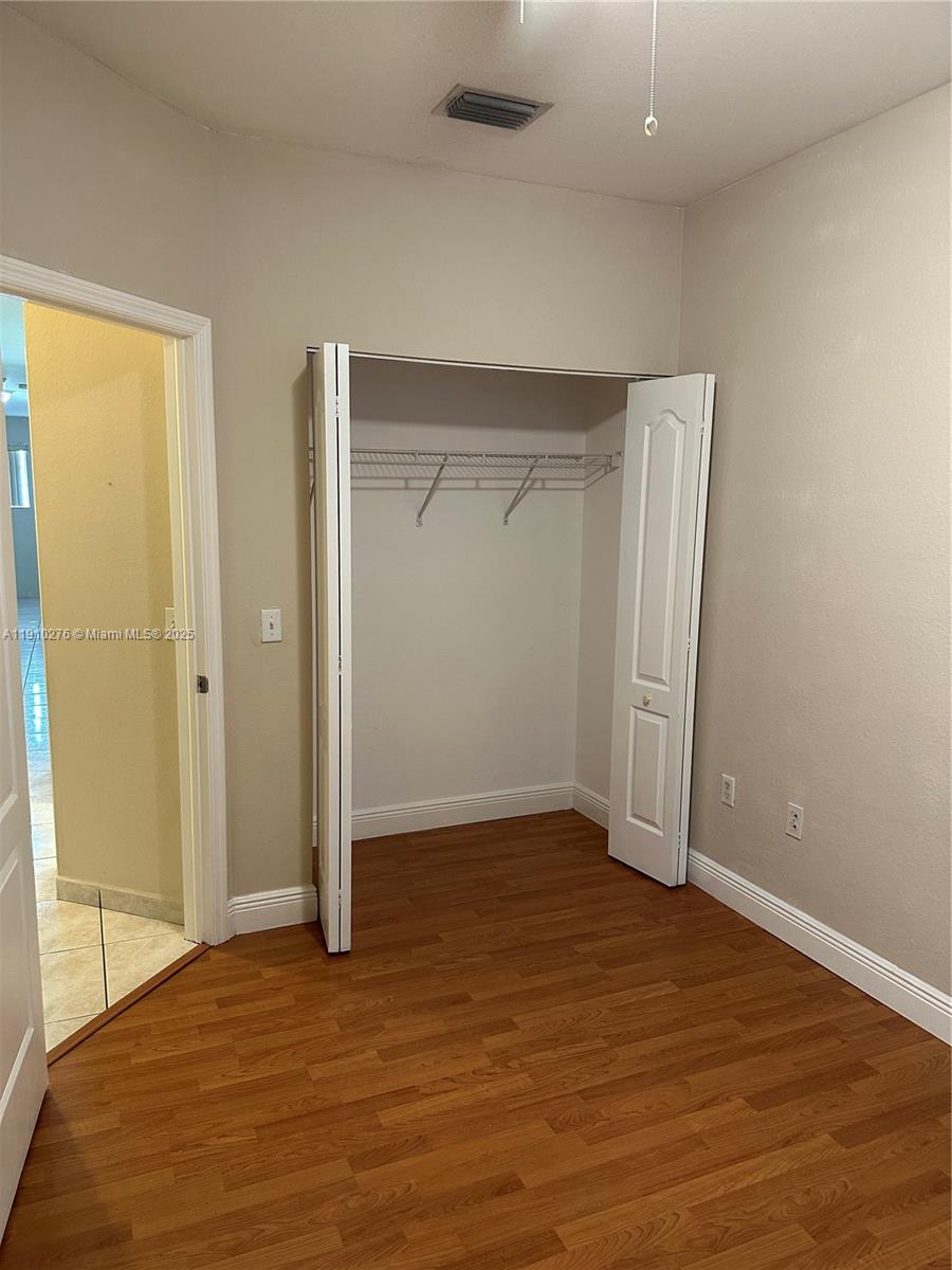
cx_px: 476
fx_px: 880
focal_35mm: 24
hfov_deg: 56.8
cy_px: 635
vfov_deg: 71.6
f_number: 1.78
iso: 320
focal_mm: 6.86
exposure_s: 1/60
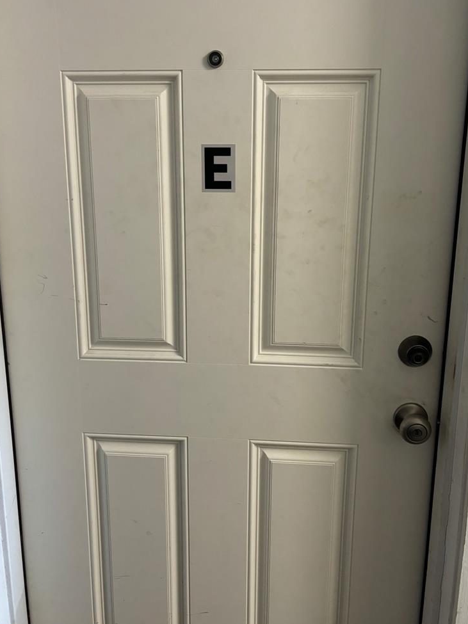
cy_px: 280
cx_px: 229
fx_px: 577
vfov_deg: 56.7
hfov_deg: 44.1
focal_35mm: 32
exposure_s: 1/60
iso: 250
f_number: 1.6
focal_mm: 5.96
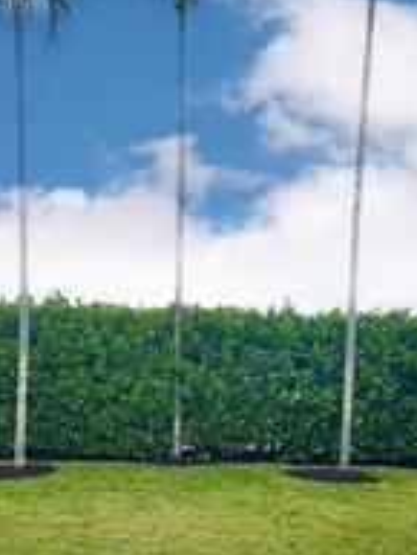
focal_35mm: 29
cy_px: 417
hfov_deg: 47.8
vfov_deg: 58.4
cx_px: 152
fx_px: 465
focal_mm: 2.22
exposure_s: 1/638
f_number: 2.2
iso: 40
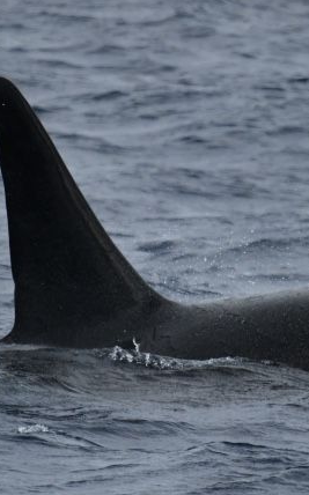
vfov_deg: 1.8
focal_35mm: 1144
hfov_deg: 1.1
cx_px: 382
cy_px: 268
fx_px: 15435
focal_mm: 600
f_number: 6.3
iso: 1800
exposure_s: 1/8000
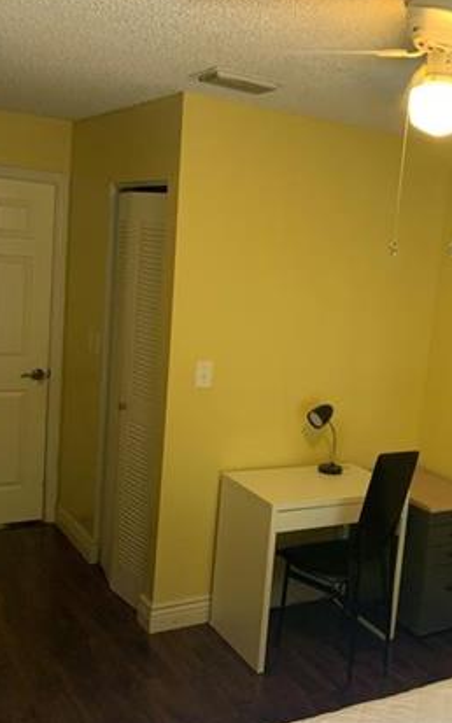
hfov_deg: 31.4
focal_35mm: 40
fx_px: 789
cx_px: 345
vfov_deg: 49.2
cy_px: 389
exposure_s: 1/60
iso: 160
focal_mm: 4.25
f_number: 1.8
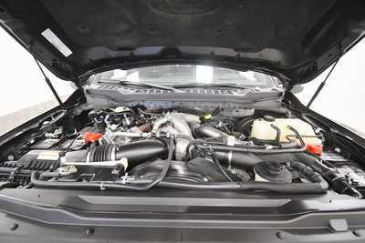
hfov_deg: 100.4
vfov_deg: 77.4
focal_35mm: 15
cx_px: 182
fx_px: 152
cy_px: 122
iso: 2500
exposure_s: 1/125
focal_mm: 10
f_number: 4.5
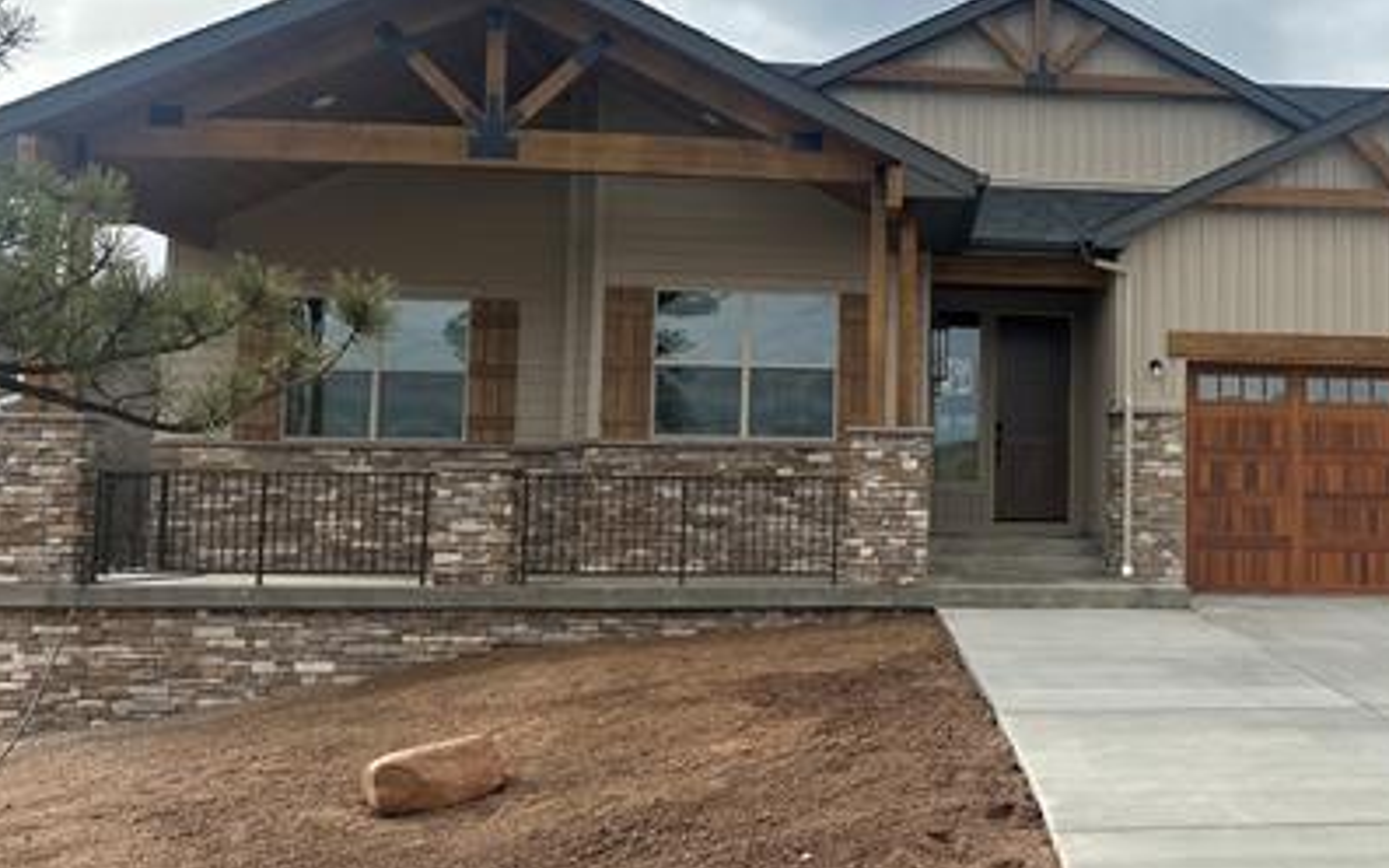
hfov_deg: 46.4
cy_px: 383
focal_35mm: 41
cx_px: 1046
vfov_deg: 31.2
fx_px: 1552
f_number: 1.78
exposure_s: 1/4348
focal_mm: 6.86
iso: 80
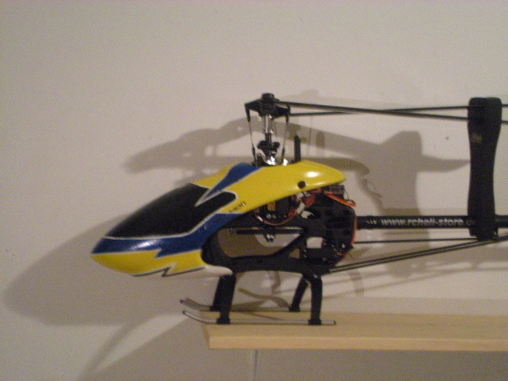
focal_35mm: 56
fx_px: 822
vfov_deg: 26.1
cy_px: 190
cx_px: 254
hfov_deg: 34.3
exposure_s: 1/8
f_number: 3.9
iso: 749
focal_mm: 9.3
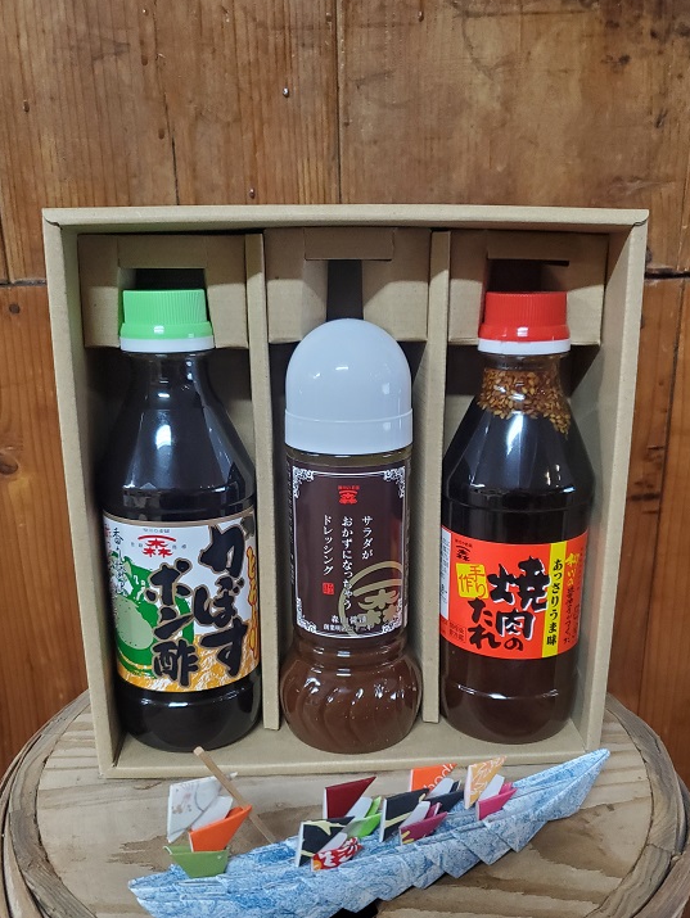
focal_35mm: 31
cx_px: 365
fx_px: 823
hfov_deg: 45.5
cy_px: 539
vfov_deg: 58.0
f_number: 1.5
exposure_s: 1/40
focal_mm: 4.3
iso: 400
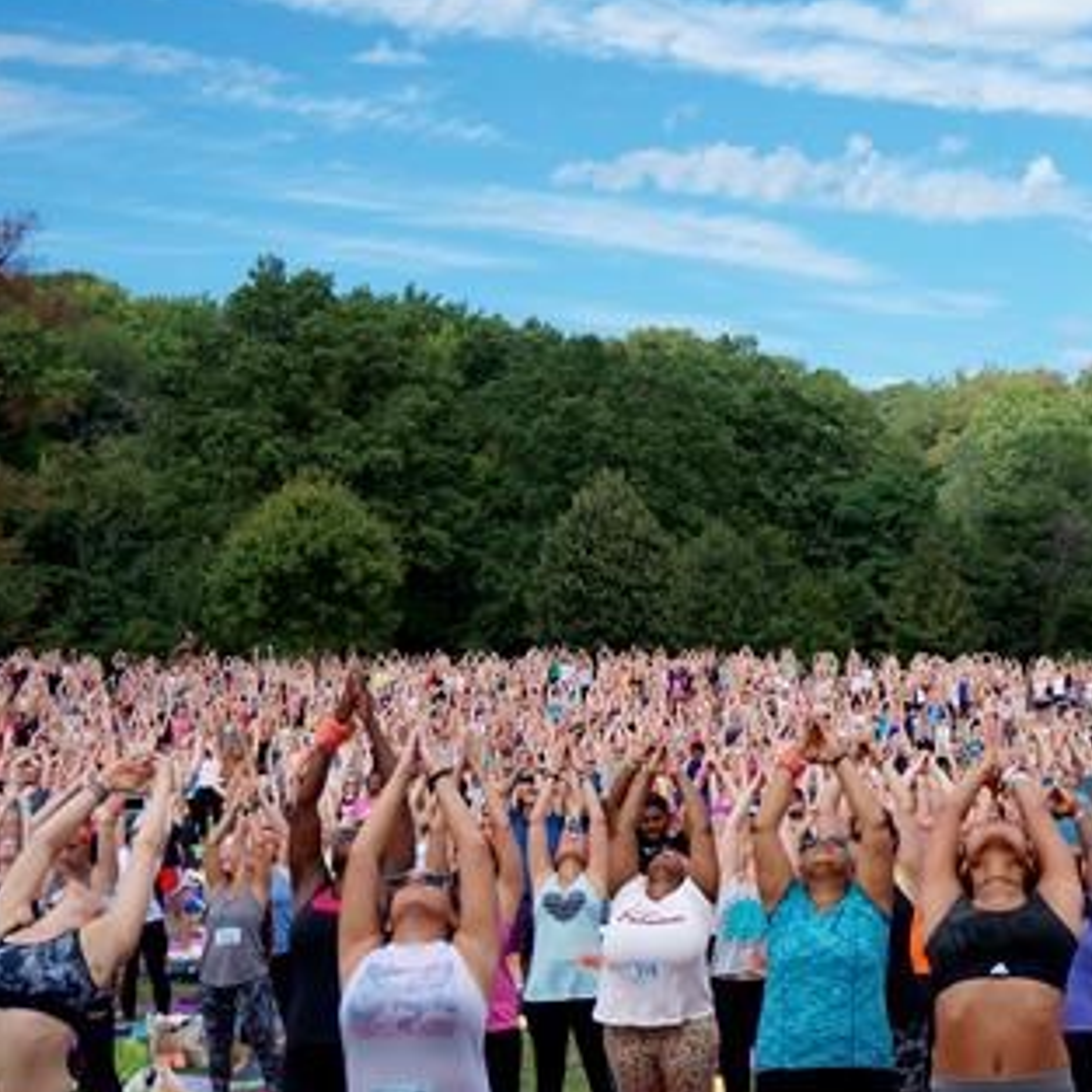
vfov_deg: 23.4
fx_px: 2641
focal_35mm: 74
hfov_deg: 22.6
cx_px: 1057
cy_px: 593
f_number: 4.5
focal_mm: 28
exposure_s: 1/1250
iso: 200
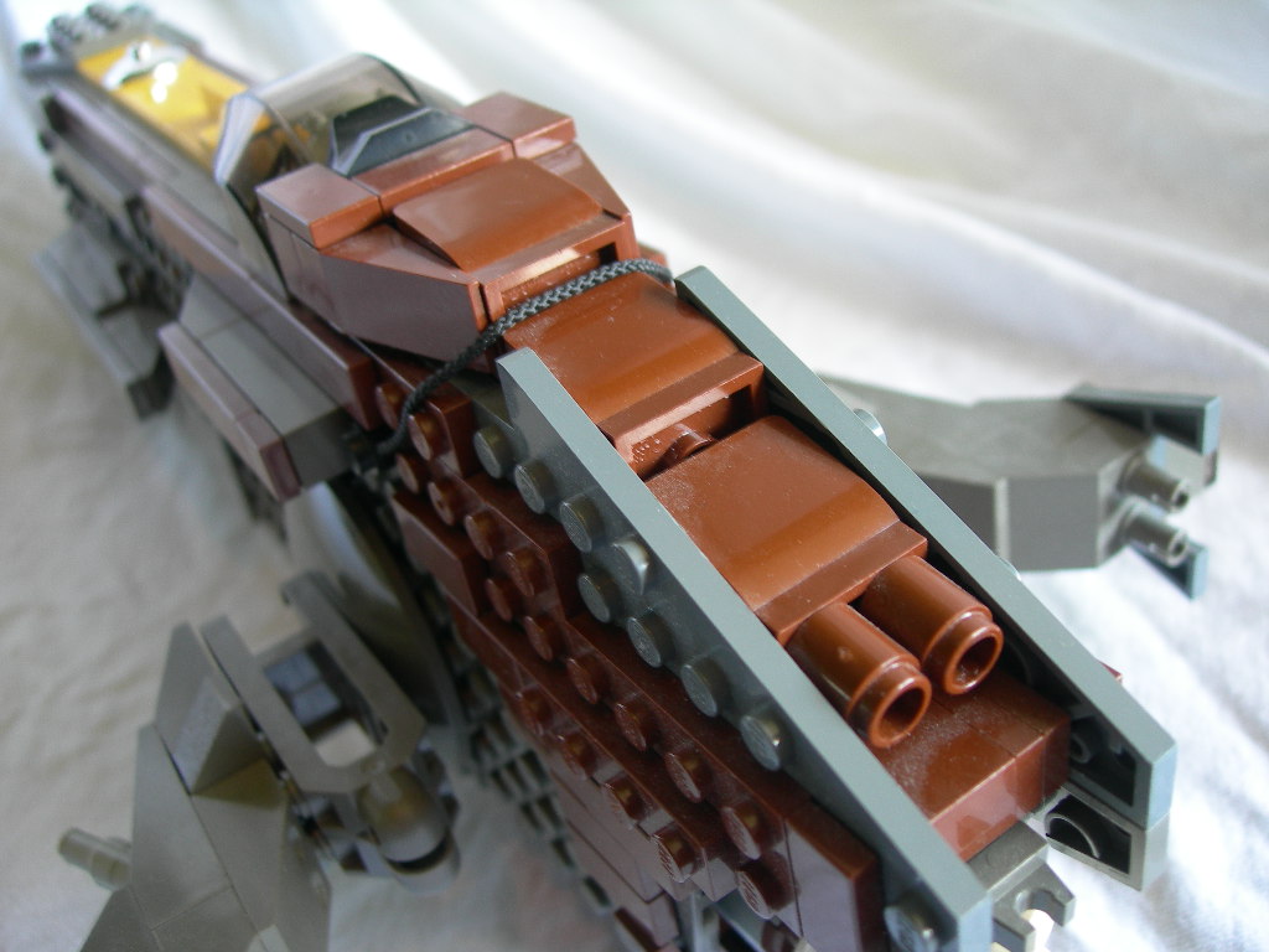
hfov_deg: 49.0
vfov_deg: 37.7
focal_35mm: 38
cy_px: 476
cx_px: 634
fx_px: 1393
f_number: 2.8
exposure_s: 1/9.8
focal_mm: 7.8
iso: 50
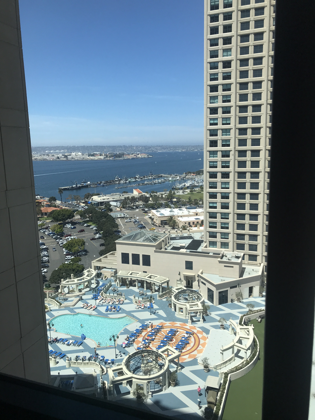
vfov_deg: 63.4
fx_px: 340
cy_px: 210
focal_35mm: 28
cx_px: 158
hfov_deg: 49.7
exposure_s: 1/3546
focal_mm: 3.99
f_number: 1.8
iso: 20
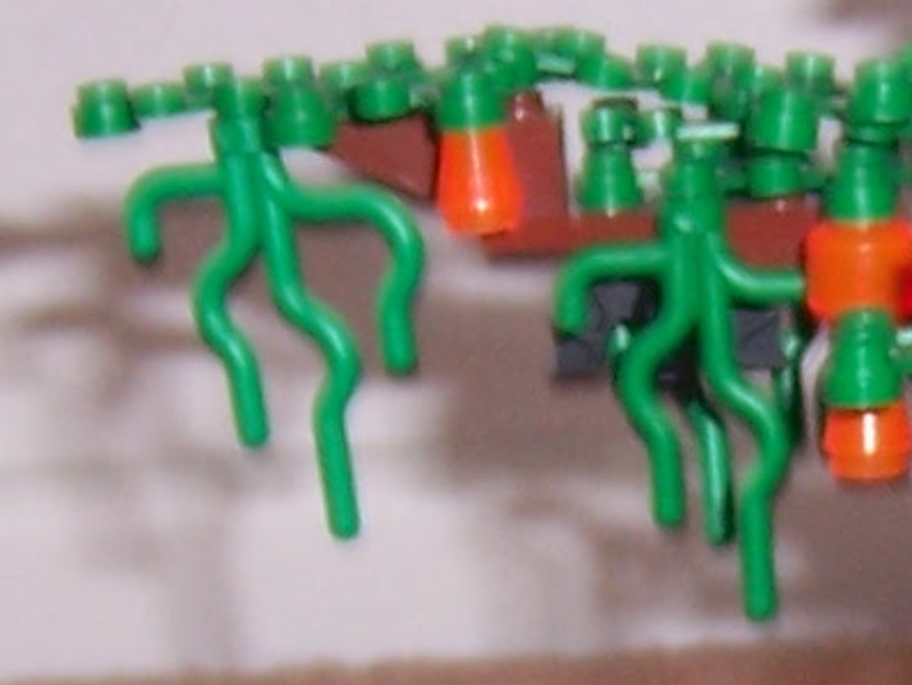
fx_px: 5035
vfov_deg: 7.8
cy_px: 625
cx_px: 770
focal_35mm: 191
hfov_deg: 10.3
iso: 80
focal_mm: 5.5
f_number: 2.8
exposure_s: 1/60
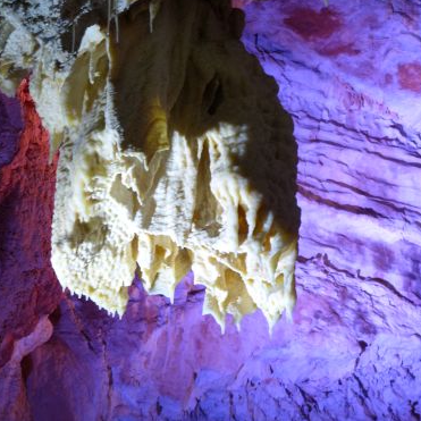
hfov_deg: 18.7
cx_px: 213
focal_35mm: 93
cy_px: 209
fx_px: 1280
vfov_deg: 18.7
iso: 200
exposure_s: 1/8
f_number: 4
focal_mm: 14
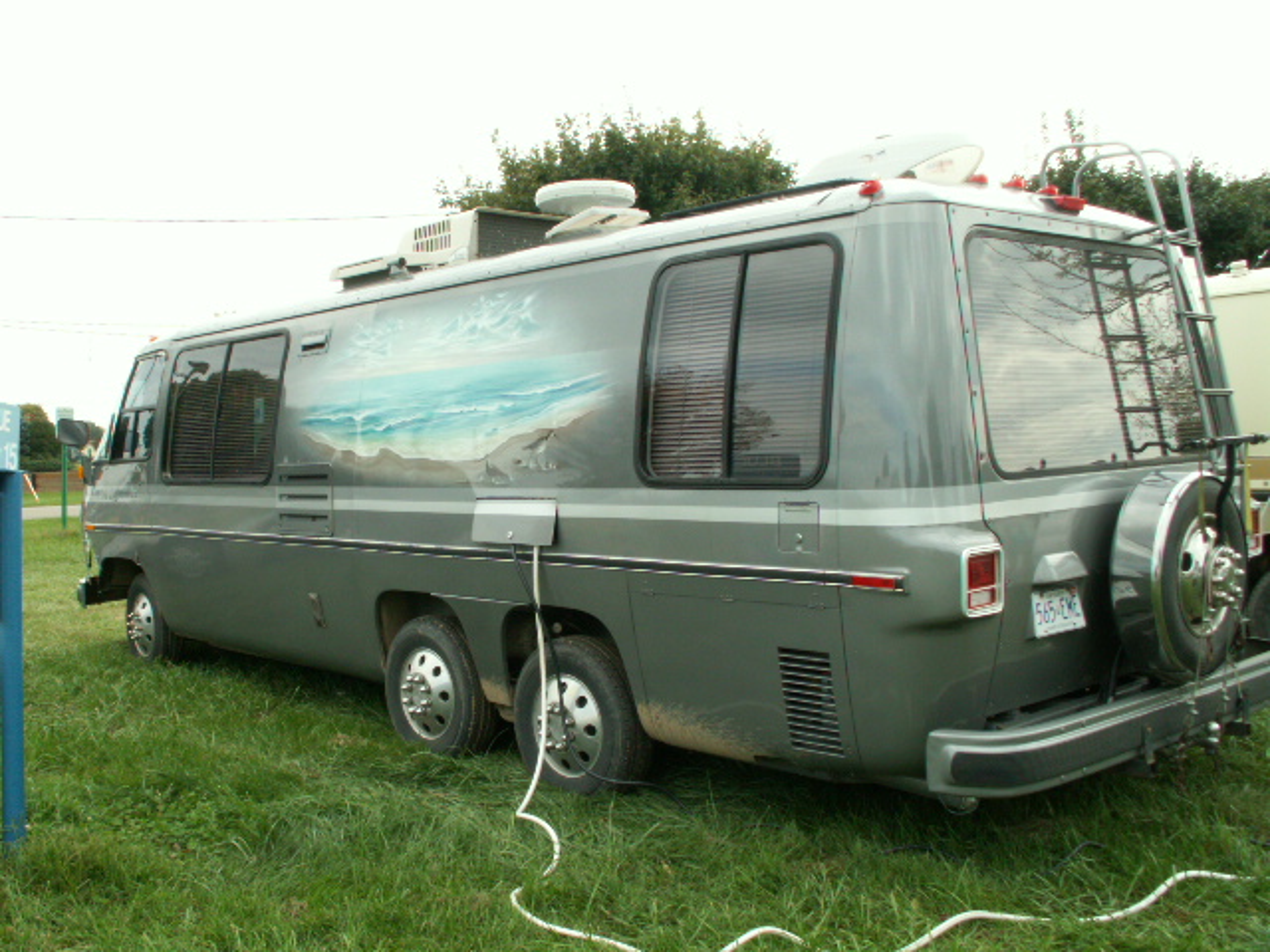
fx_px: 1284
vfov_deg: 40.7
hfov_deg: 52.6
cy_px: 476
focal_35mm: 35
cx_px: 635
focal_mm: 5.86
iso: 50
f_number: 7.1
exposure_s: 1/50
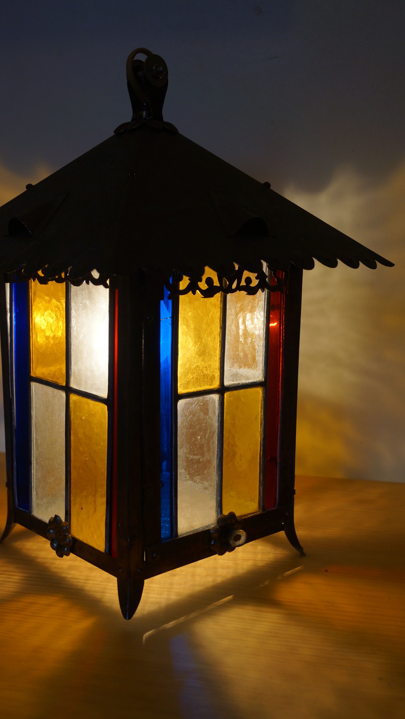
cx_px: 174
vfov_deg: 49.4
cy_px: 360
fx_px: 783
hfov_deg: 29.0
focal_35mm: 41
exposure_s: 1/60
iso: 160
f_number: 4
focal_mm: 26
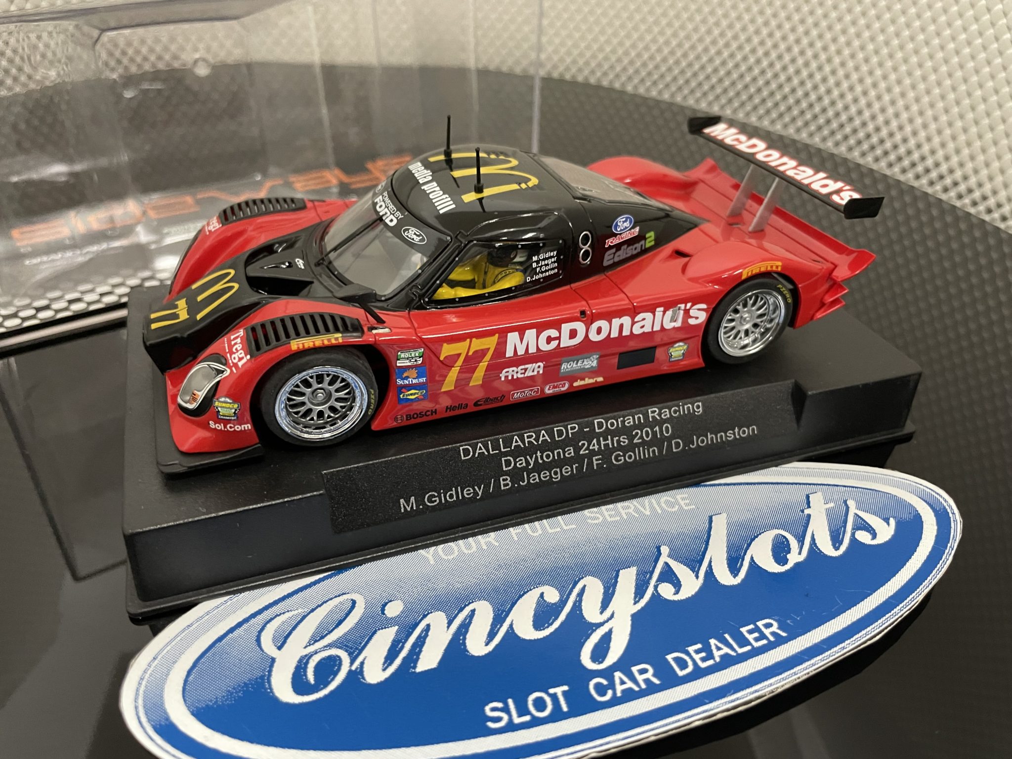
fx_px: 760
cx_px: 506
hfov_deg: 67.3
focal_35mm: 26
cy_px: 380
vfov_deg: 53.1
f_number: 1.6
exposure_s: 1/40
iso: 400
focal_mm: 4.2
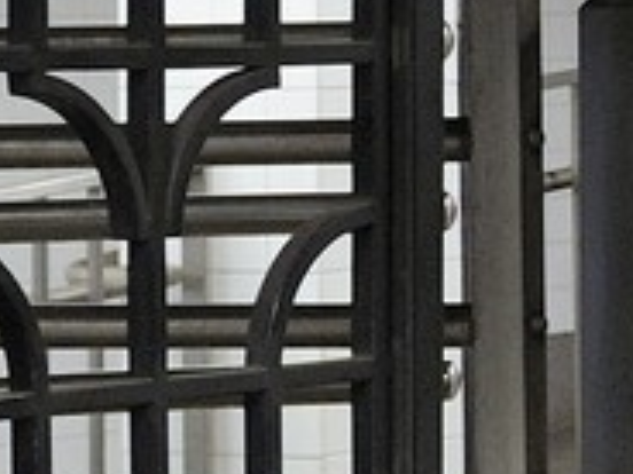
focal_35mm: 268
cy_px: 155
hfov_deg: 6.5
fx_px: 4901
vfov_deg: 5.5
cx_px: 2078
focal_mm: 32
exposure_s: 1/60
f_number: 4.5
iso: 1600
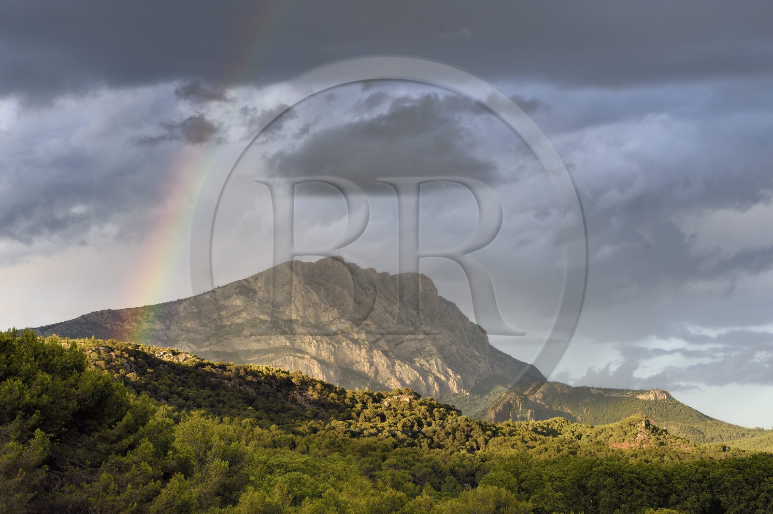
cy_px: 257
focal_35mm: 98
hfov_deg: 20.8
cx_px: 386
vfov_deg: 13.9
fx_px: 2102
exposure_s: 1/250
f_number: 9
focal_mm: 98
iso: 400
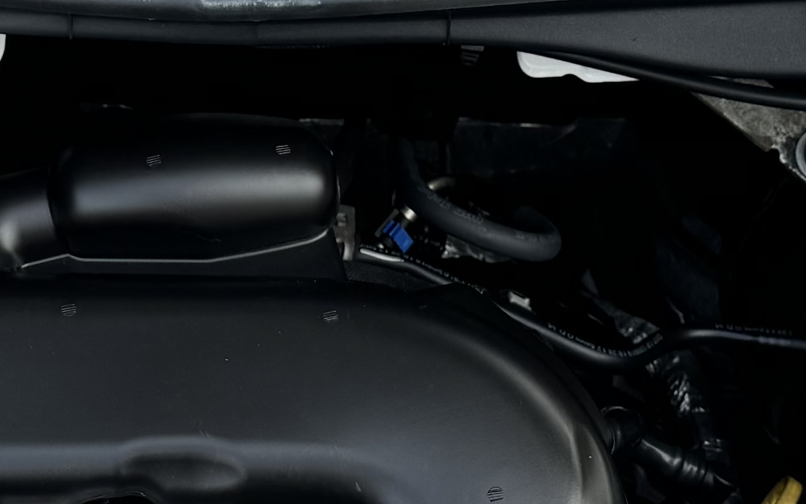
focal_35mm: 105
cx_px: 230
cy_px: 420
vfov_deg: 12.4
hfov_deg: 19.7
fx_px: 2306
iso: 80
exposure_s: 1/1131
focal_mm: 6.76
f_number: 1.78
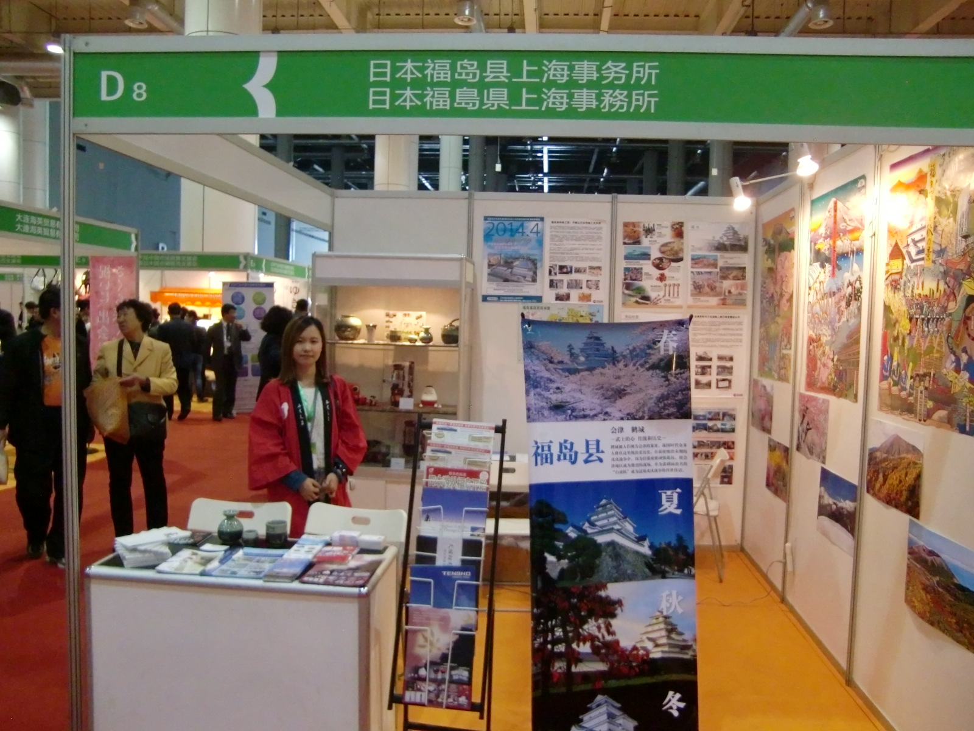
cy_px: 366
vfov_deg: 49.7
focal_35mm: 28
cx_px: 487
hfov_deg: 63.4
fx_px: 788
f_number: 2.6
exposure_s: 1/80
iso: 800
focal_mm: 4.9
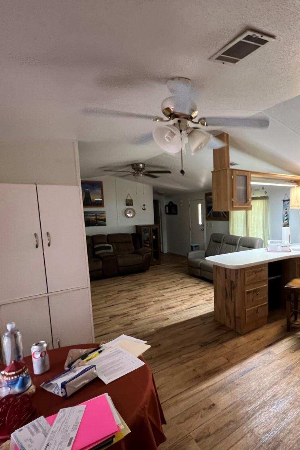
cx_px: 238
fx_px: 238
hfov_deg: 59.7
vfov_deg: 86.9
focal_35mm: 19
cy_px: 235
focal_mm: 1.57
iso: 320
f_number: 1.8
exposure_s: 1/60
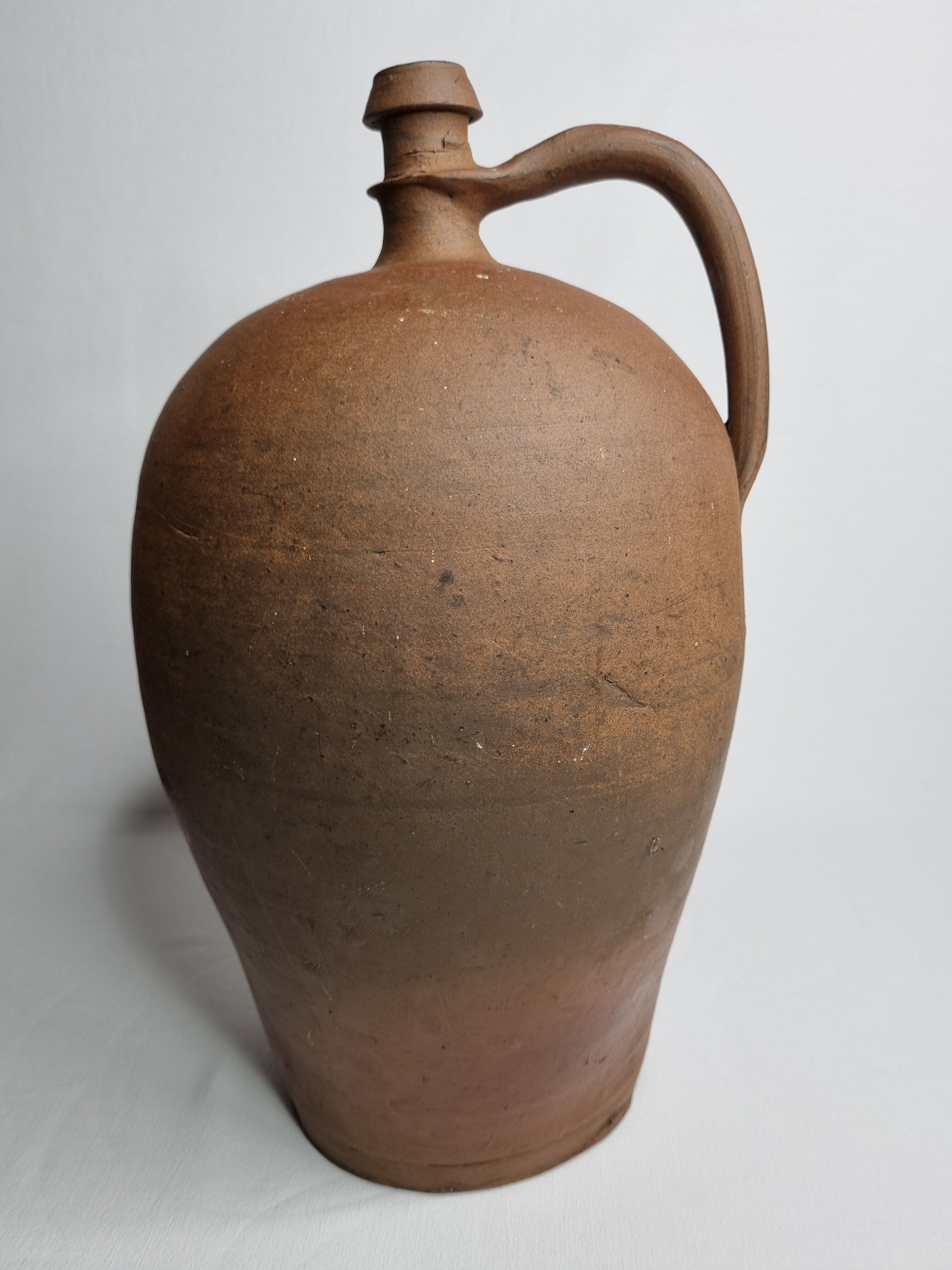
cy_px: 635
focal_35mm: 26
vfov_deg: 67.3
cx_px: 476
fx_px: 953
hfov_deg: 53.1
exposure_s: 1/111
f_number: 1.8
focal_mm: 5.4
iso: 50
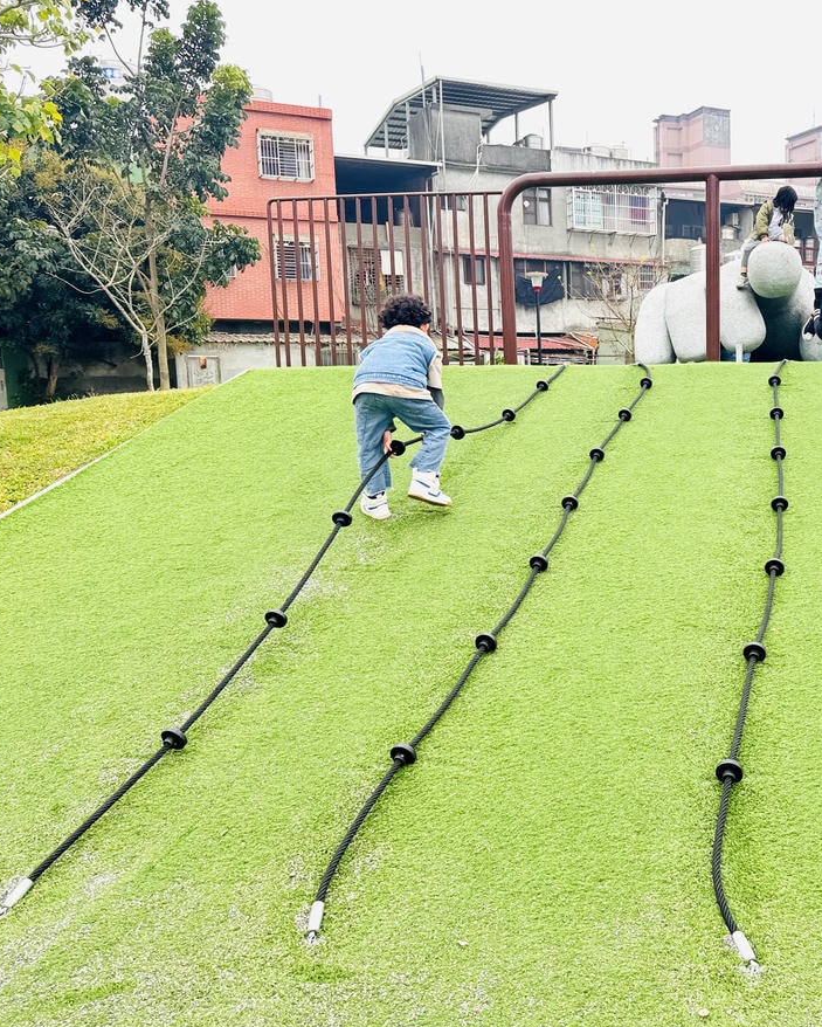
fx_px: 973
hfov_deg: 43.5
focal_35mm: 32
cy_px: 517
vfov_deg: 55.6
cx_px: 665
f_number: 1.78
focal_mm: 6.86
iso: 80
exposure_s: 1/171
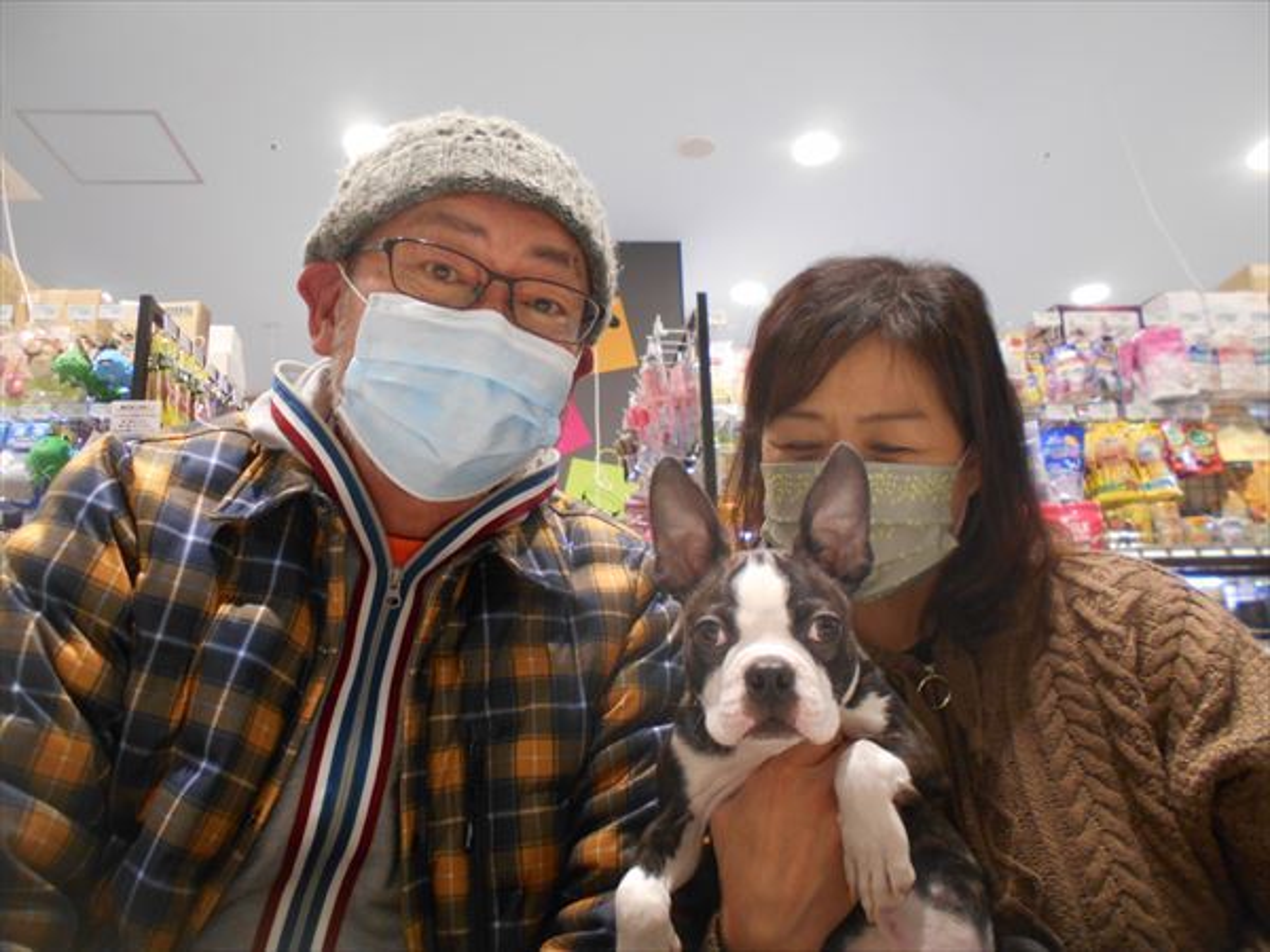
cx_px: 635
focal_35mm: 26
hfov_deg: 67.3
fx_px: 954
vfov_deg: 53.1
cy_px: 476
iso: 280
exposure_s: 1/30
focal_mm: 4.6
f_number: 3.2
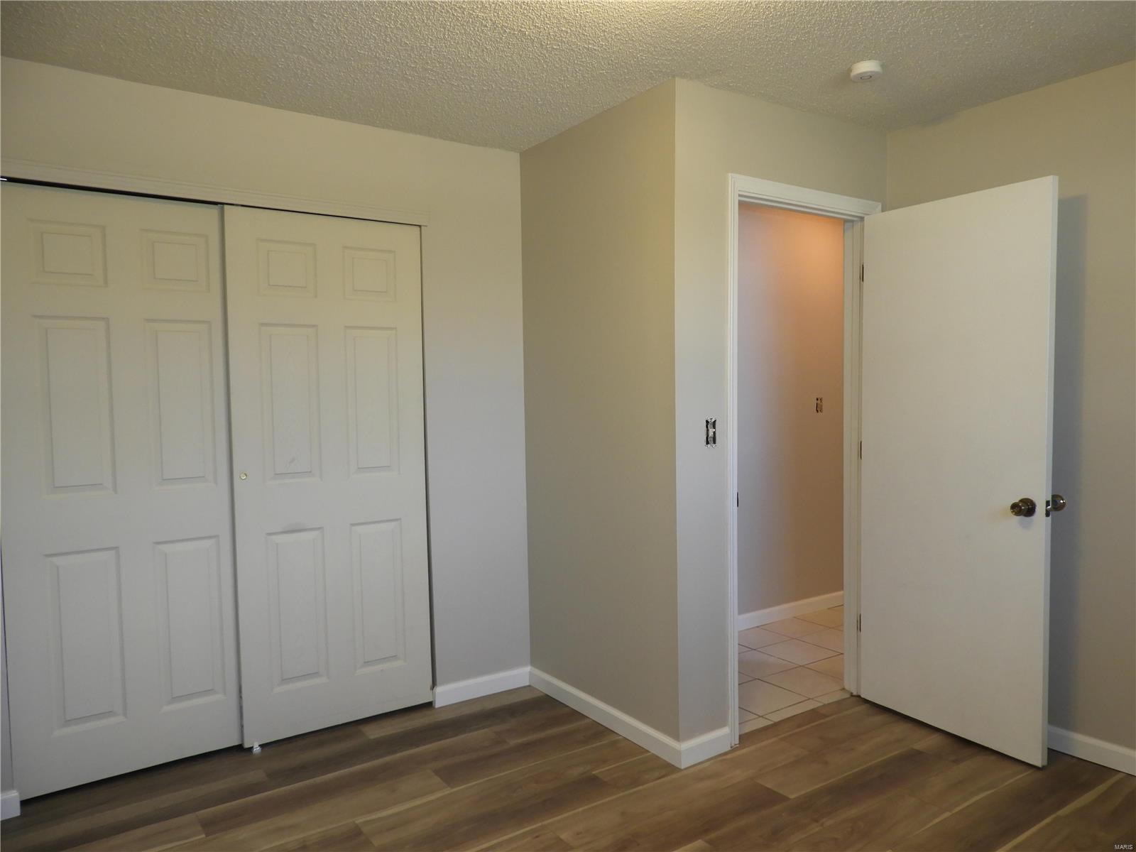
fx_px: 788
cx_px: 568
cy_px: 426
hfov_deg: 71.6
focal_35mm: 24
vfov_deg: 56.8
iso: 160
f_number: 3.3
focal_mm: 4.3
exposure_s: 1/30
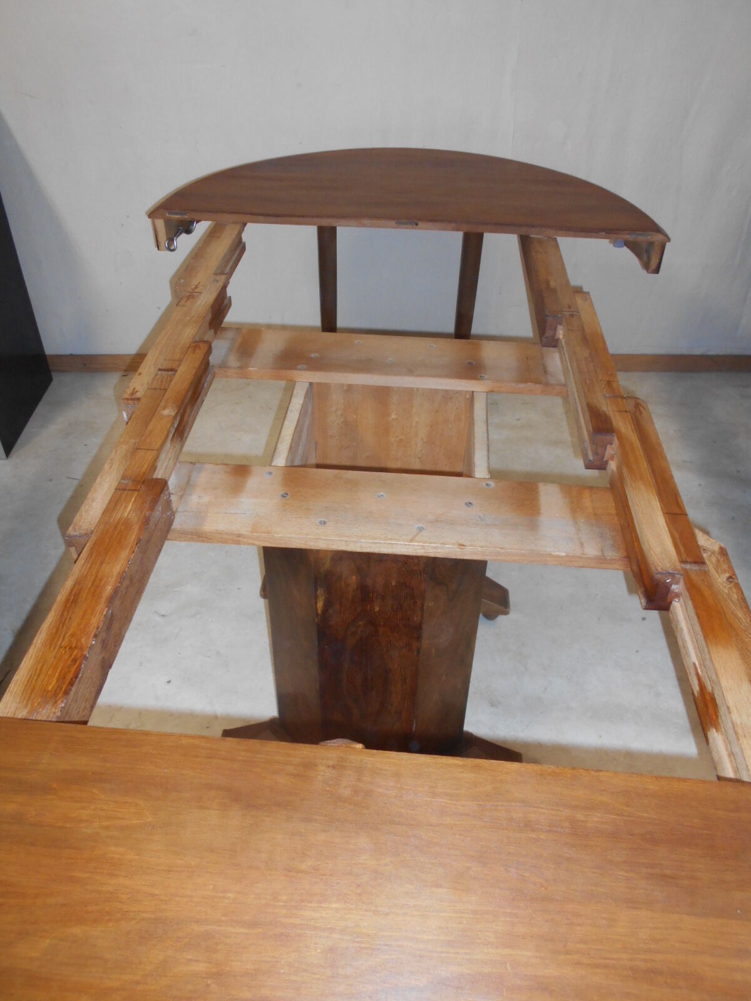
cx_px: 376
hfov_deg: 53.1
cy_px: 500
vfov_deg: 67.3
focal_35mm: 26
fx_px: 752
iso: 200
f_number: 3.2
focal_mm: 4.6
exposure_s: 1/25
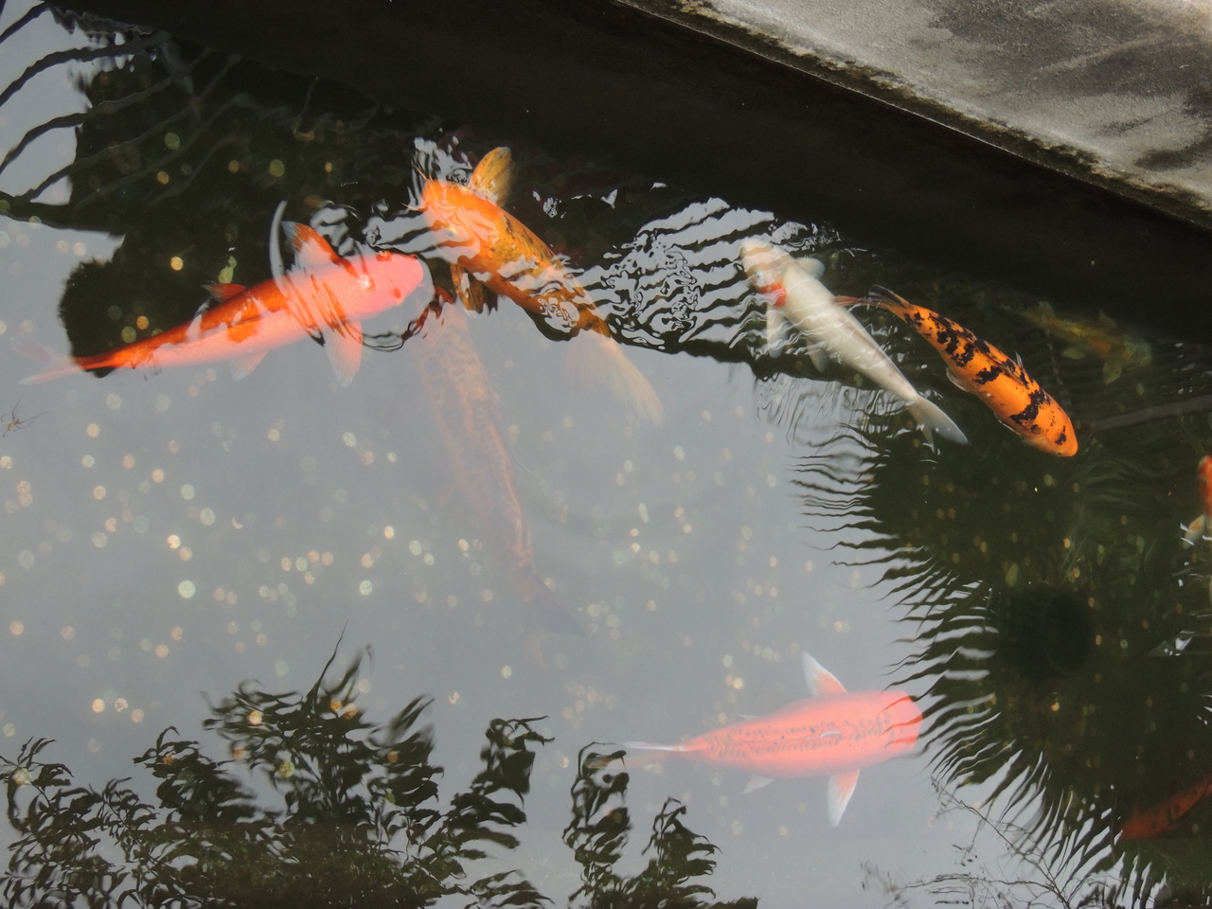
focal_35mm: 60
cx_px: 606
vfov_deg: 24.4
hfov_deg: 32.2
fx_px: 2101
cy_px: 454
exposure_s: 1/60
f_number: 3.7
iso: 320
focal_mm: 10.7
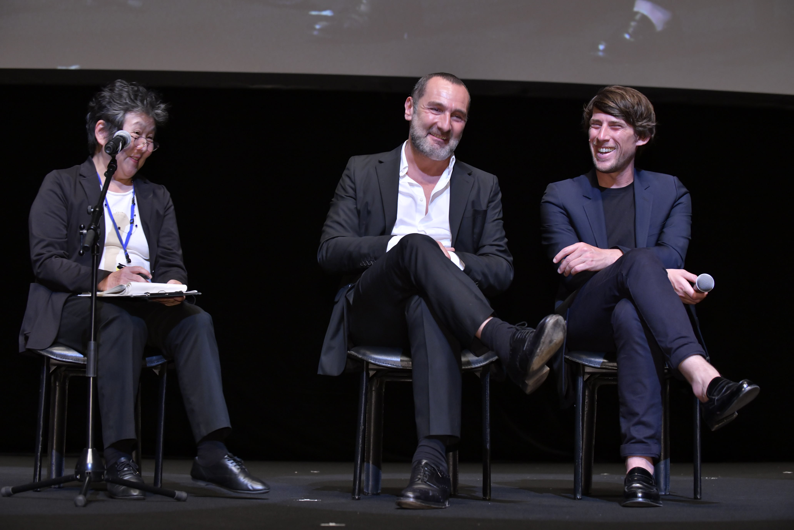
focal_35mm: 70
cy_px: 265
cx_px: 397
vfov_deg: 19.5
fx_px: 1544
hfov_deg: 28.8
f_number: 5.6
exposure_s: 1/160
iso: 1600
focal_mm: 70
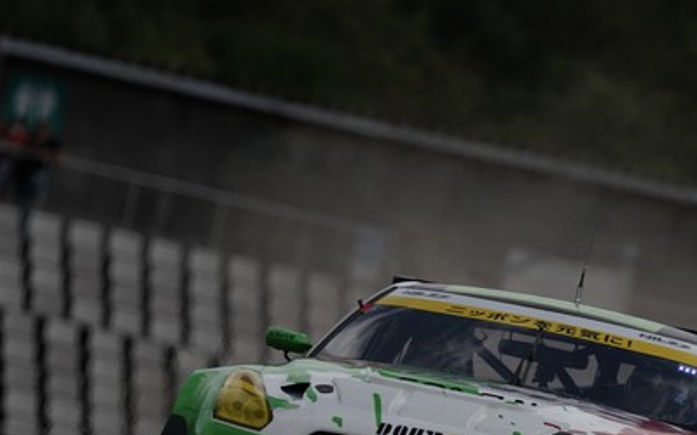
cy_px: 321
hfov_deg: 2.3
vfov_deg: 1.4
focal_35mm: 920
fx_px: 17468
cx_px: 503
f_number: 7.1
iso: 100
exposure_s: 1/800
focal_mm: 500
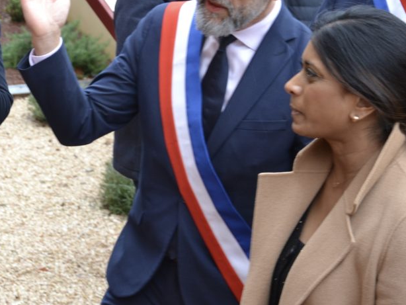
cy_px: 153
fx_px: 810
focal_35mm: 69
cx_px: 214
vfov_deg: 21.3
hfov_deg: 28.1
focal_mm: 42
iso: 400
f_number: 5
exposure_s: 1/100
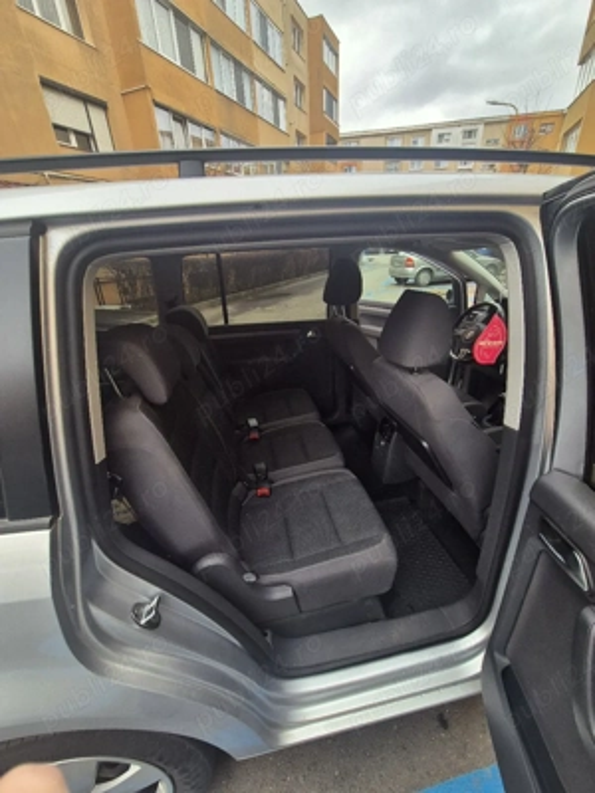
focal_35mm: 13
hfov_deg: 89.9
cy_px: 396
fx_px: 298
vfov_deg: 106.2
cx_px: 298
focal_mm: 2.2
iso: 50
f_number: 2.2
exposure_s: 1/185
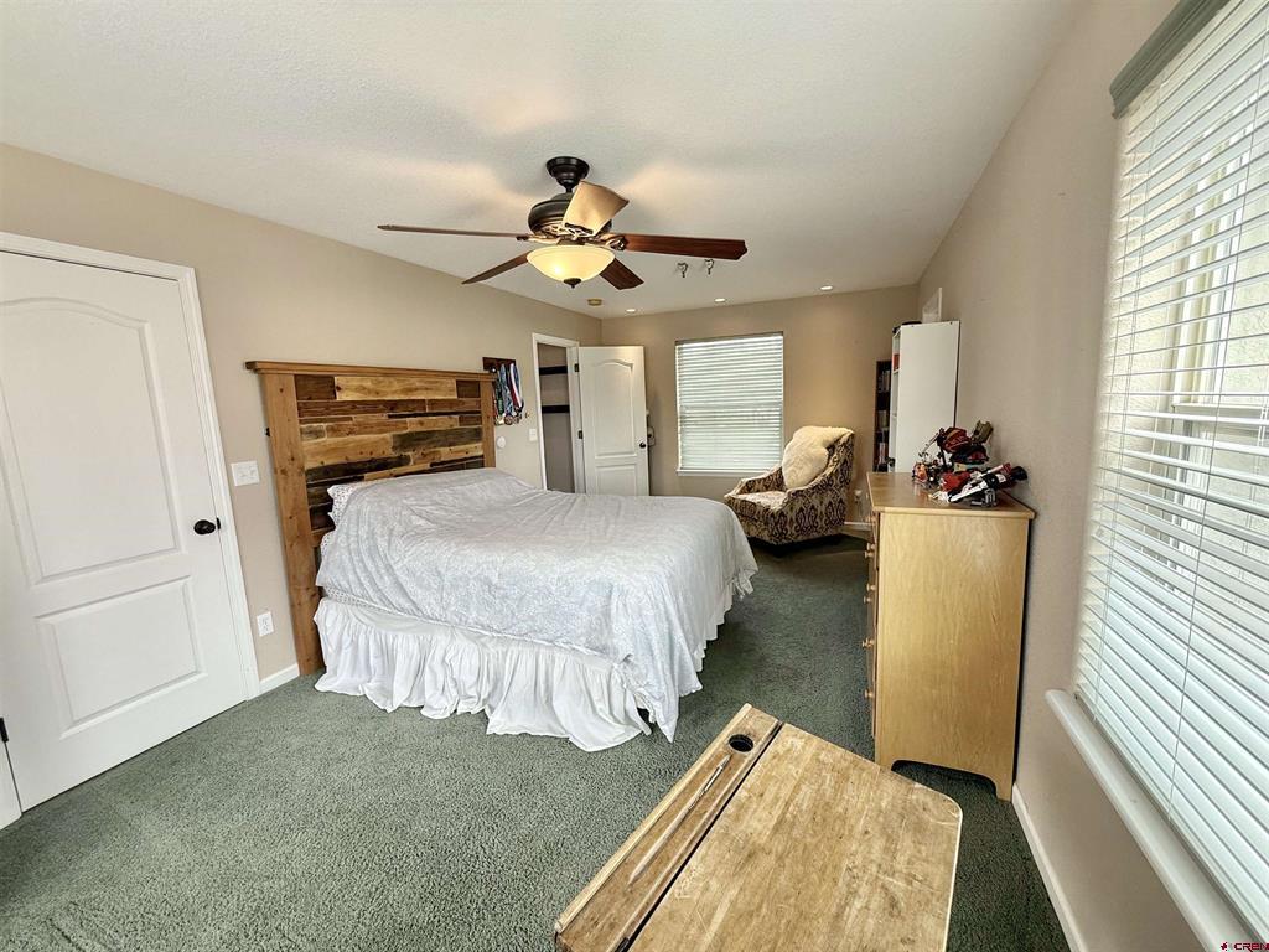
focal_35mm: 14
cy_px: 476
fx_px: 513
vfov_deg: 85.7
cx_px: 634
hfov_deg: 102.1
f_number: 2.2
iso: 100
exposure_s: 1/120
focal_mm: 2.22
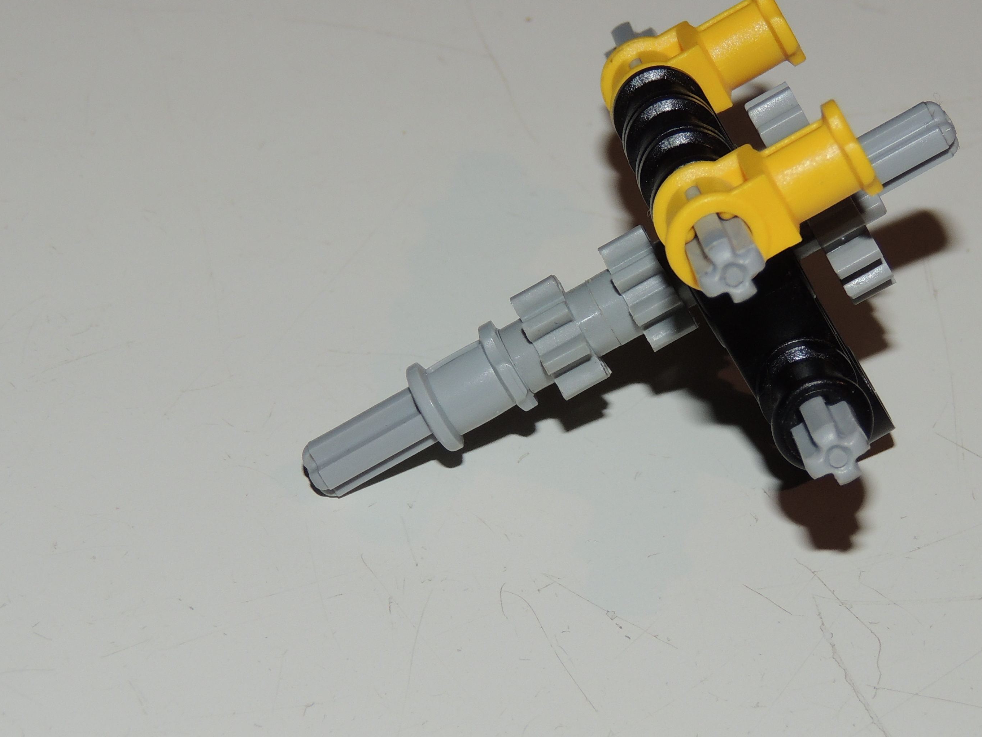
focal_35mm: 127
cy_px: 408
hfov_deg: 15.5
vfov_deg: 11.7
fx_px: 3603
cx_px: 588
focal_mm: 13.3
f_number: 3.9
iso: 100
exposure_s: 1/60
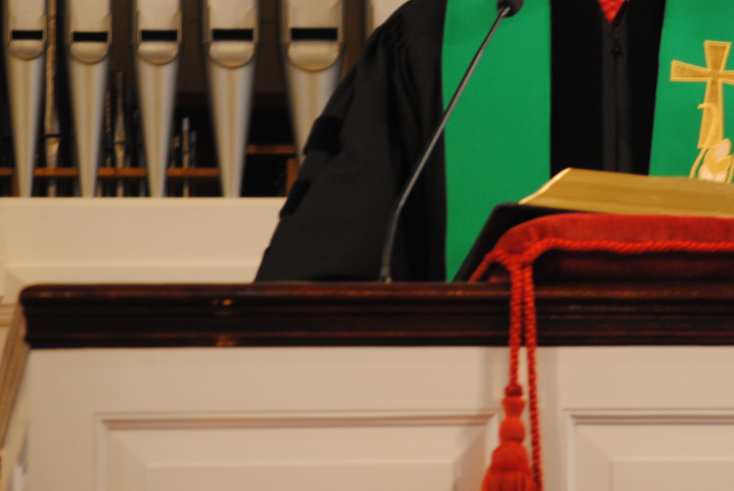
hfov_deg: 8.4
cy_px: 62
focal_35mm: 243
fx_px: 4960
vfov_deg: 5.7
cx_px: 605
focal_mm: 86
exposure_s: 1/10
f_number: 4.2
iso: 400
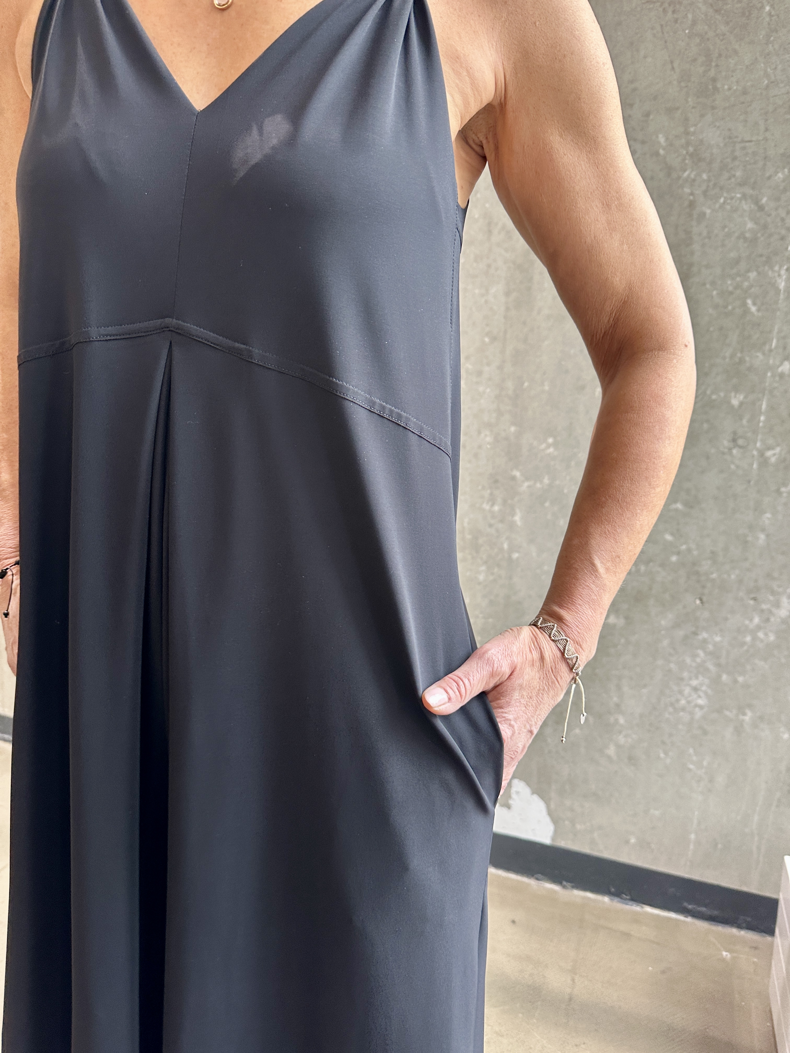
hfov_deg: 56.8
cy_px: 526
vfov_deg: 71.6
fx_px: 730
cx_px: 395
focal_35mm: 24
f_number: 1.78
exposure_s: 1/96
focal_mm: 6.86
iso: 250
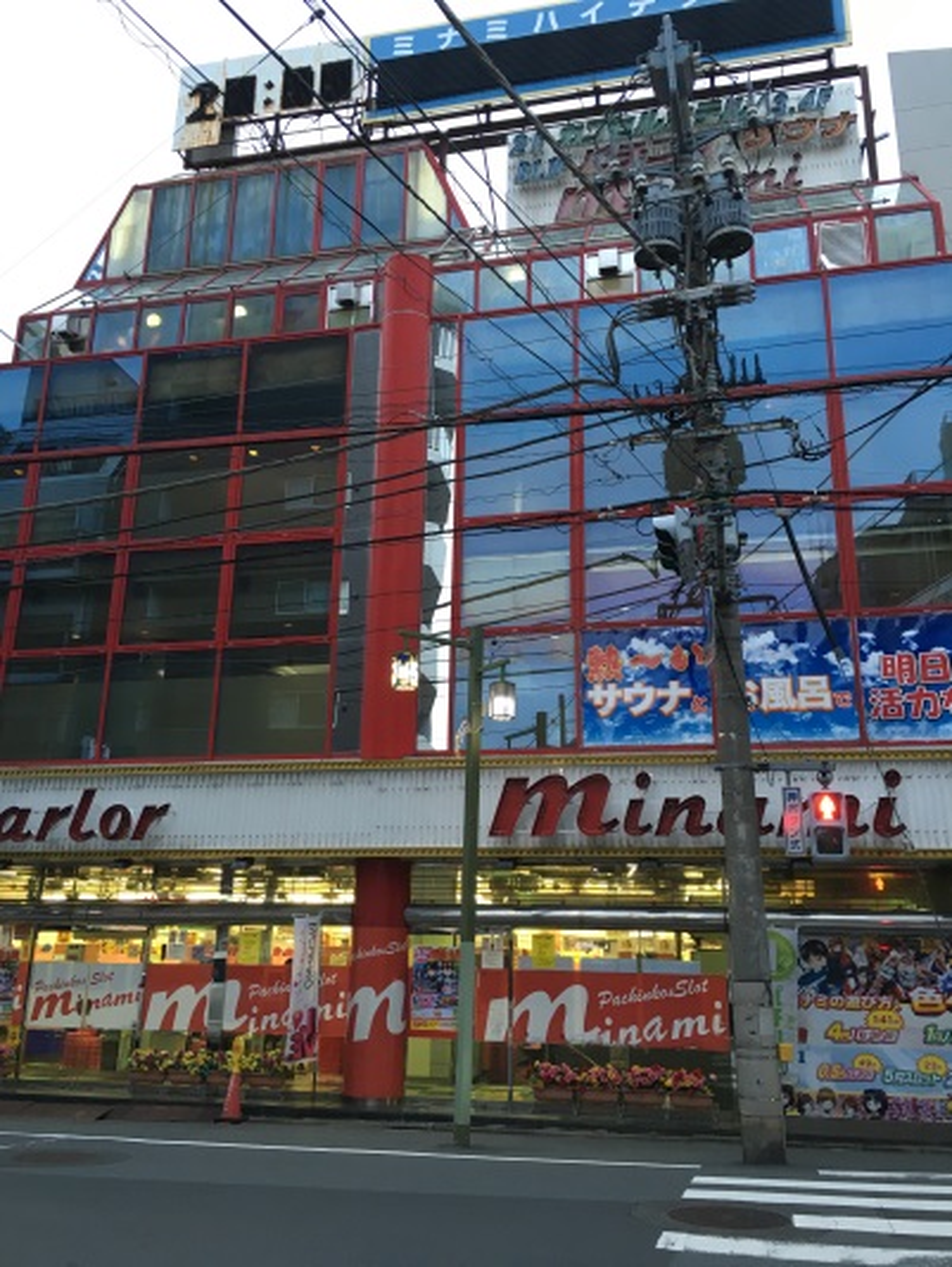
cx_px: 476
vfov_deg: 61.6
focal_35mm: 29
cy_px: 634
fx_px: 1063
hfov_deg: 48.3
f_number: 2.2
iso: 64
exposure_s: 1/30
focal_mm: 4.15
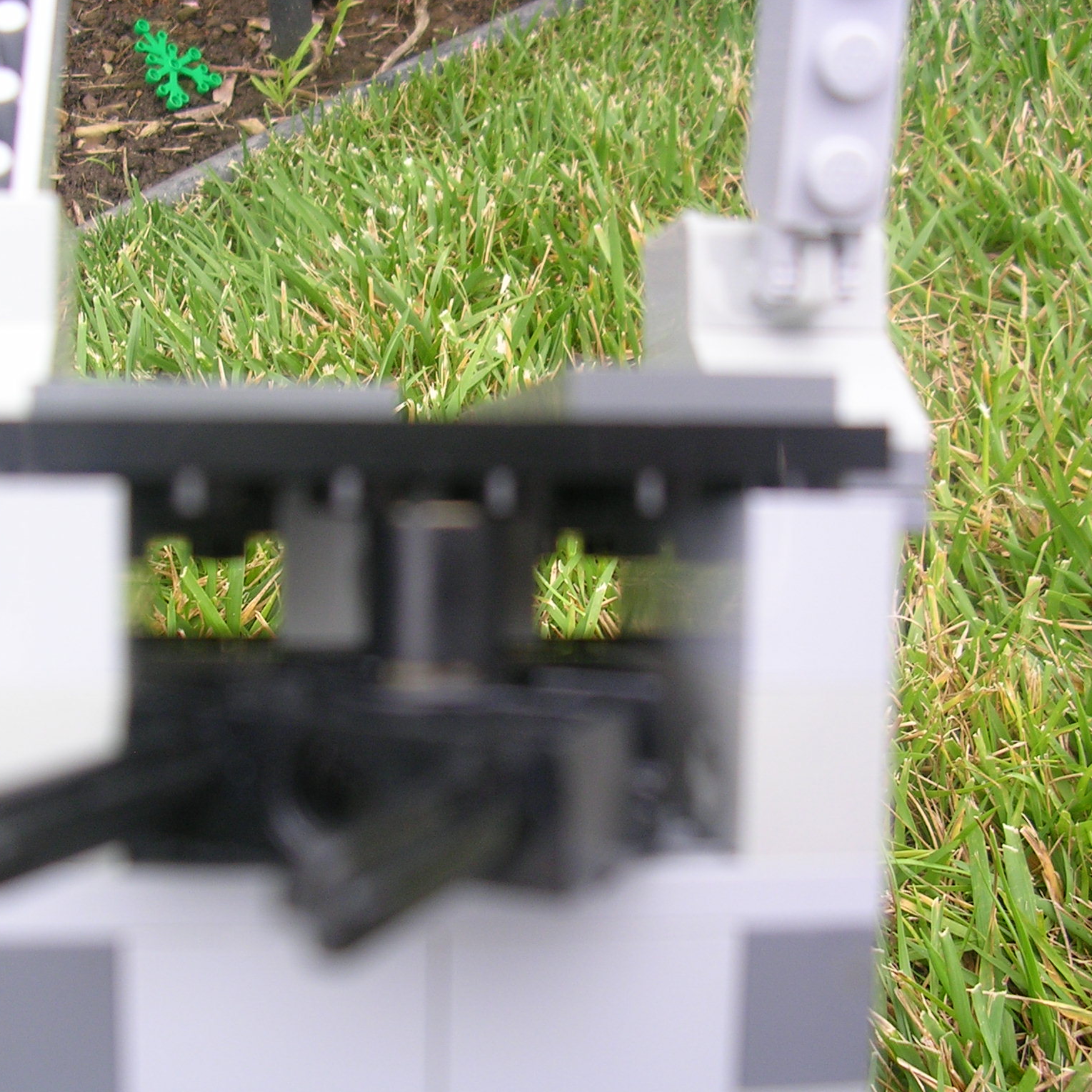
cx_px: 469
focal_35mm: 45
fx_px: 1606
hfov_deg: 37.5
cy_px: 545
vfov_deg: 37.6
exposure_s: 1/84.6
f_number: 2.8
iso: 50
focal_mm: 5.8
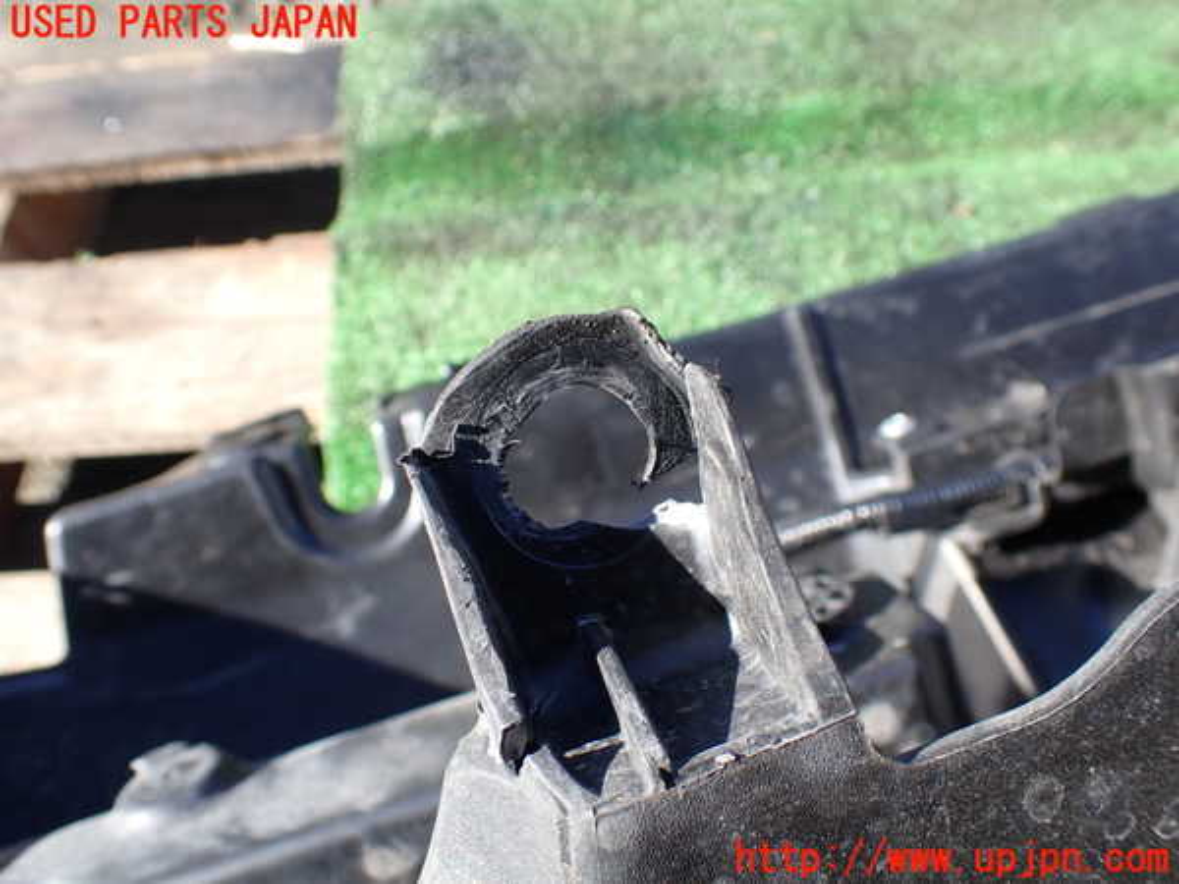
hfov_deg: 60.0
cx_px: 590
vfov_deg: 46.8
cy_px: 442
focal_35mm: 30
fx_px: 1022
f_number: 3.2
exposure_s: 1/250
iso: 100
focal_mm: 5.4
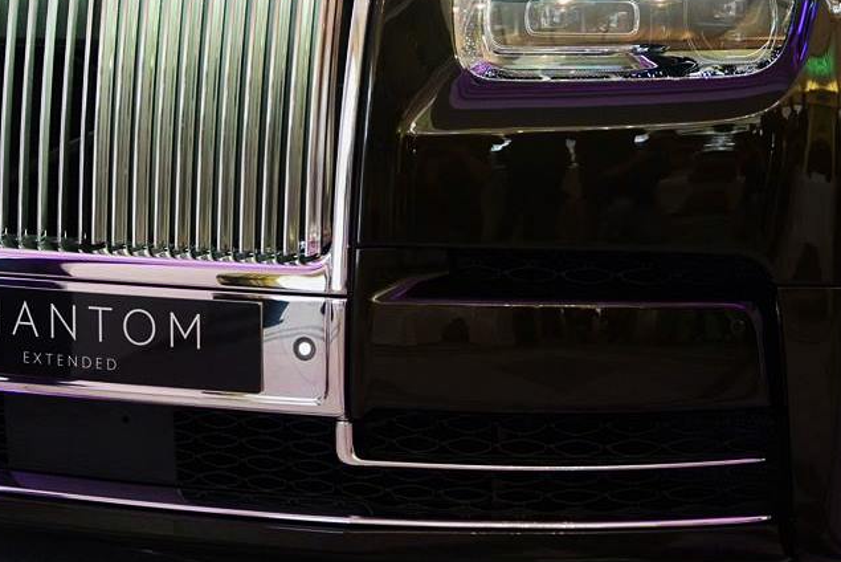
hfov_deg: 25.2
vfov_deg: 17.2
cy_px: 137
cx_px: 173
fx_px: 1846
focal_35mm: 79
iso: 1250
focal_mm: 49
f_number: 2.8
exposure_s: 1/160
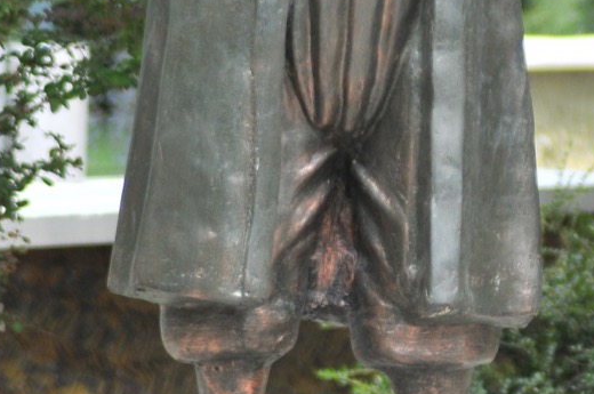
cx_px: 797
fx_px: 10428
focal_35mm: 633
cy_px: -136
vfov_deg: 2.2
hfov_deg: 3.3
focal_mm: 122
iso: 250
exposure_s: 1/800
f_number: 4.2
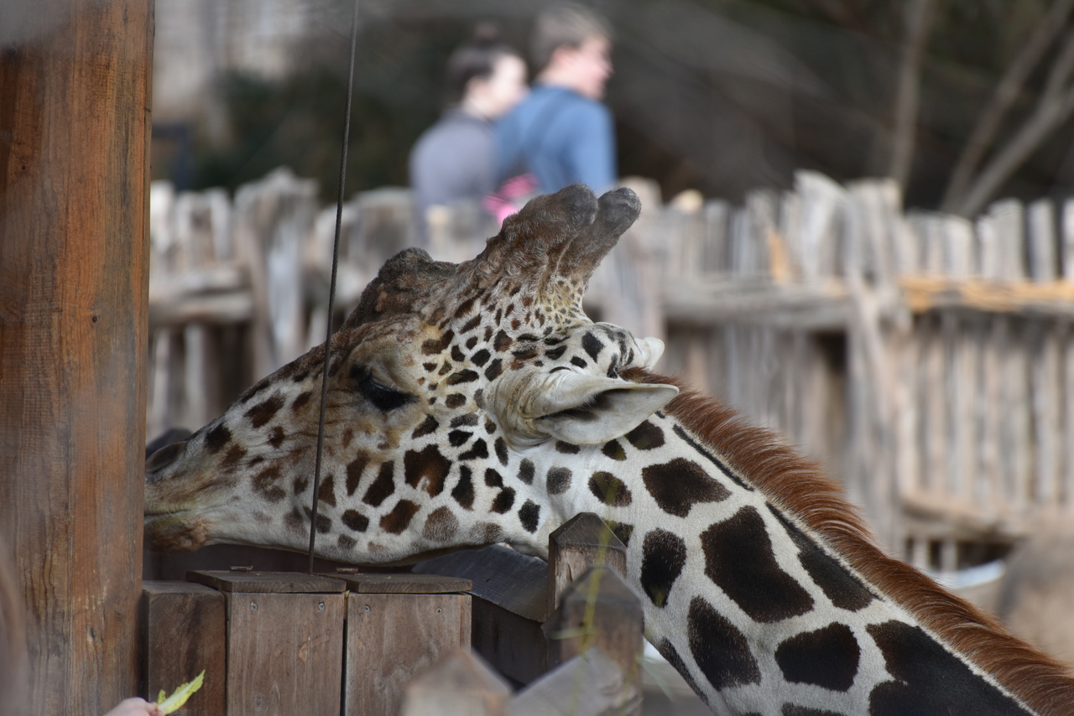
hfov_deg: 6.9
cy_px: 358
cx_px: 537
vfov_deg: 4.6
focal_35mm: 300
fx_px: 8951
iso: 560
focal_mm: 300
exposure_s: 1/640
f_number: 5.6
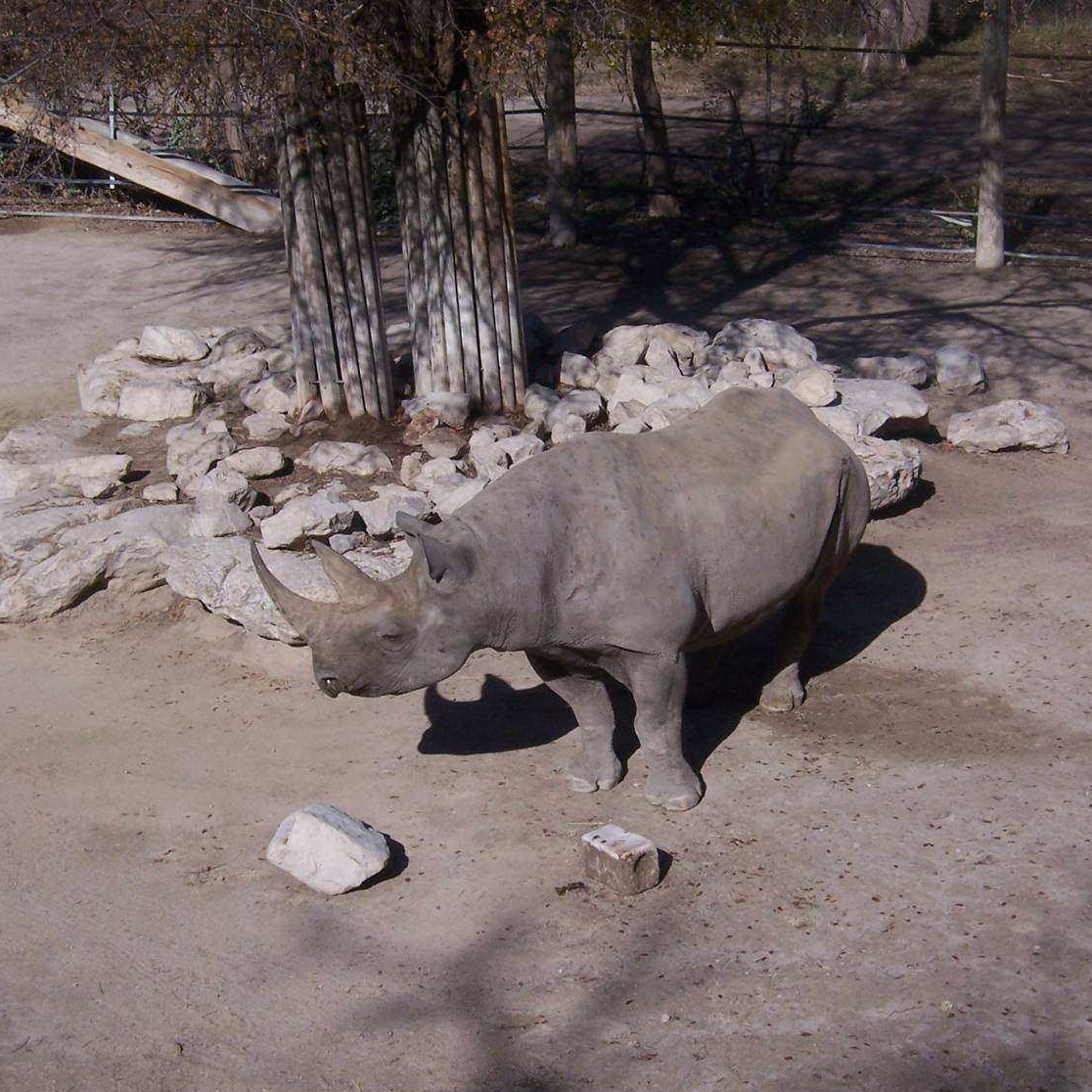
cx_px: 457
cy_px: 556
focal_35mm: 76
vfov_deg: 22.8
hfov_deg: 22.7
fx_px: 2712
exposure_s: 1/1000
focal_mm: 10
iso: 80
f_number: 5.6
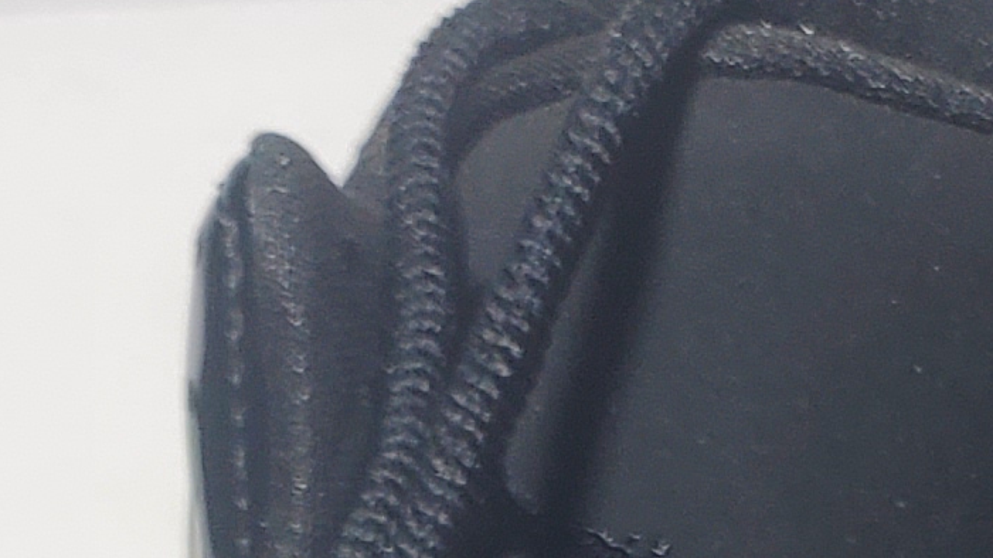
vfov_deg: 6.8
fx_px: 4291
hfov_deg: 12.7
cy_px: 1578
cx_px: 1341
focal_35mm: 163
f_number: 2.4
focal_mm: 4.3
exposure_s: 1/157
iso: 50
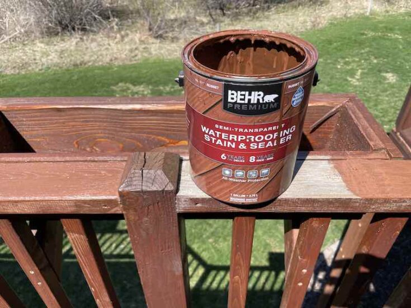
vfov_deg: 53.0
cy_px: 154
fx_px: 309
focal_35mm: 26
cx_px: 206
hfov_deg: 67.3
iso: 32
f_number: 1.6
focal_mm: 4.2
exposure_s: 1/1642
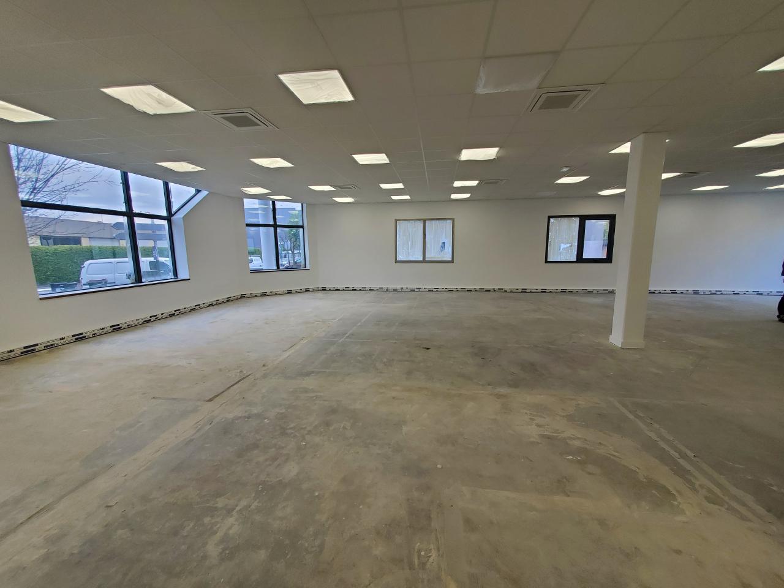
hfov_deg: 106.2
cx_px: 392
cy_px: 294
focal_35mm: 13
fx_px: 294
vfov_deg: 89.9
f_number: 2.2
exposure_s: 1/100
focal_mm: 1.8
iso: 64
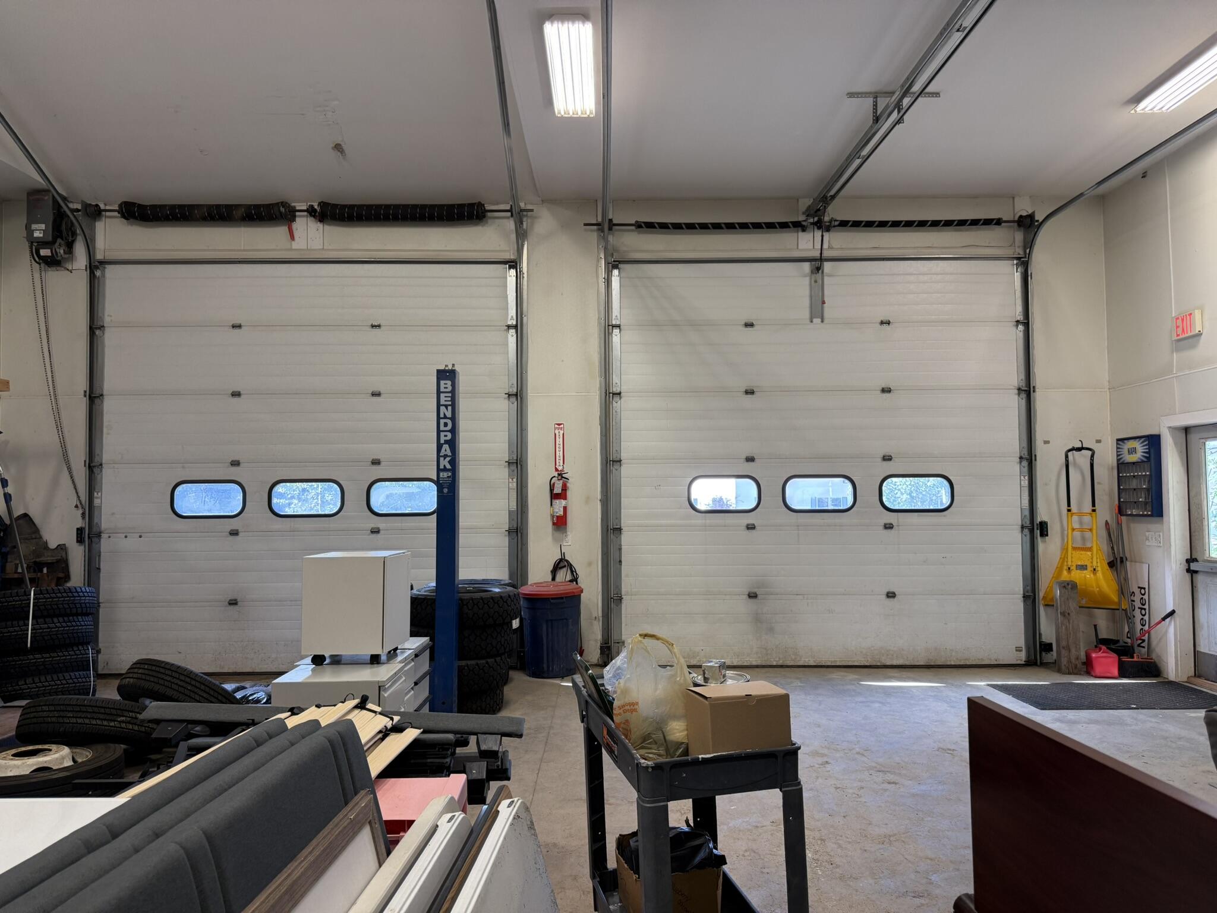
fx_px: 844
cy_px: 456
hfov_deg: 71.6
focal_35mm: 24
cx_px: 608
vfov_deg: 56.8
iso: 125
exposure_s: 1/126
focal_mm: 6.76
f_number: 1.78
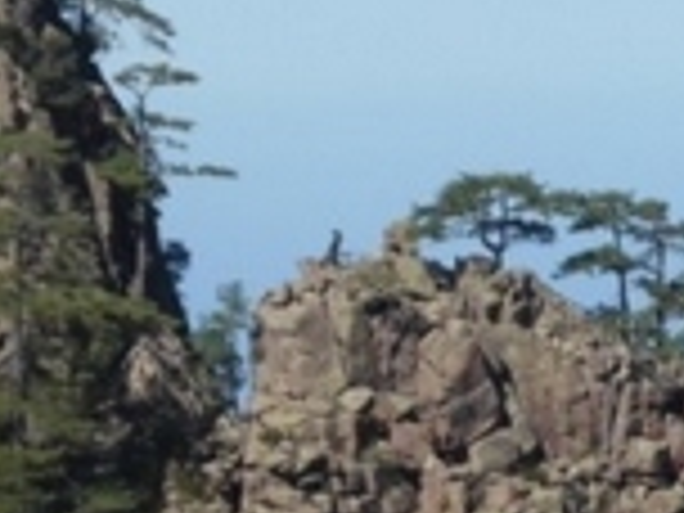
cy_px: 544
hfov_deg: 1.6
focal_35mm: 1253
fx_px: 24759
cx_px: 806
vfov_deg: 1.2
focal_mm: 51.5
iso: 100
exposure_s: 1/500
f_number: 5.9
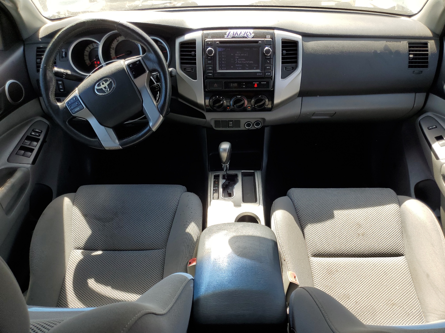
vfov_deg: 53.1
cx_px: 222
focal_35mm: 26
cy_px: 166
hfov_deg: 67.3
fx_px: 334
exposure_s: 1/385
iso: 50
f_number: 1.5
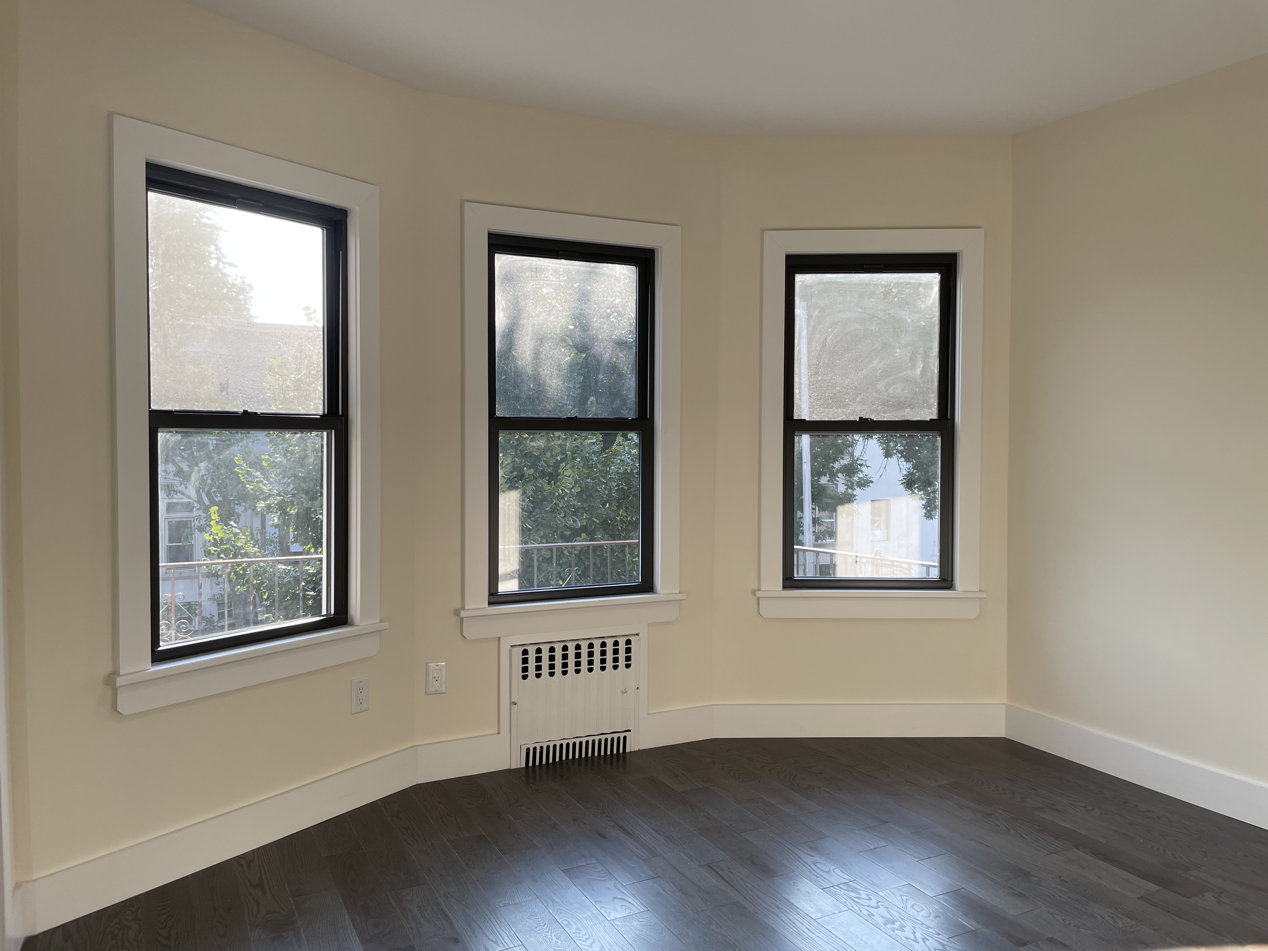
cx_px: 634
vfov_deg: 53.1
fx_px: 952
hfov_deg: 67.3
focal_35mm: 26
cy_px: 476
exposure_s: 1/266
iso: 32
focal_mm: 4.2
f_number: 1.6
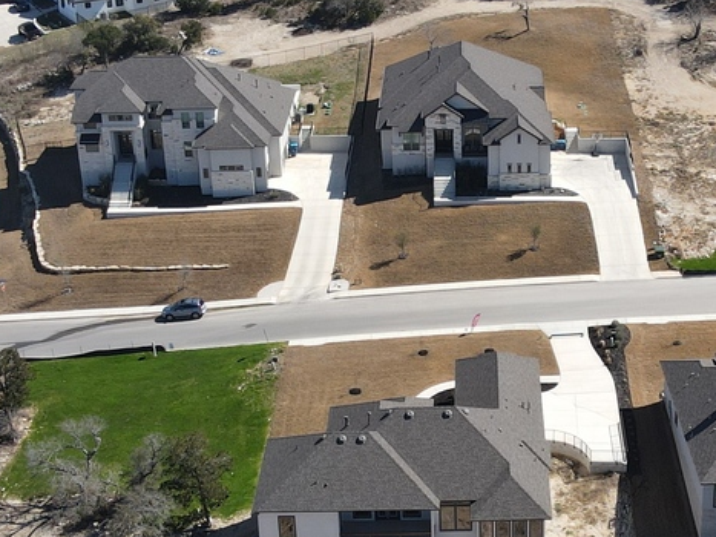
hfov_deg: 26.1
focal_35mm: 74
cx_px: 497
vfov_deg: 19.9
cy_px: 333
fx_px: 1530
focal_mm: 4.5
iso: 100
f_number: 2.8
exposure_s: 1/640
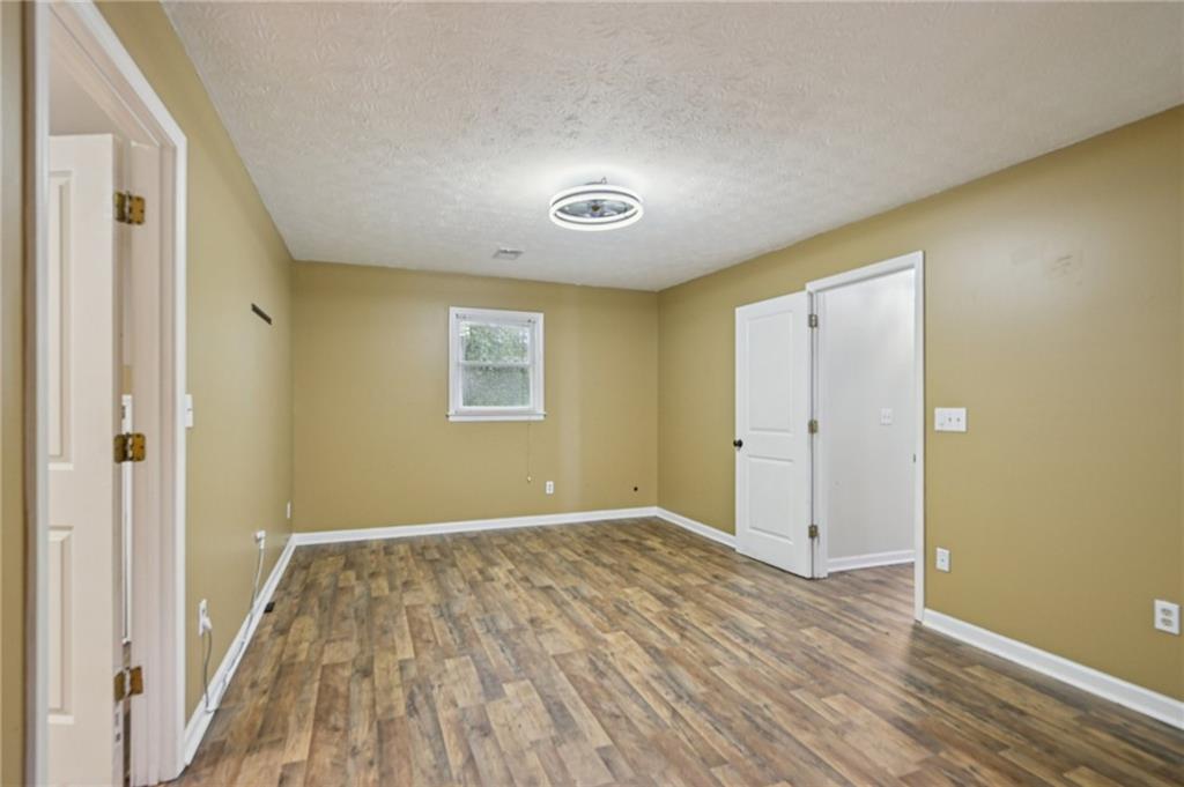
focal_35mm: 16
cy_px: 394
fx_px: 542
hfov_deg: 95.0
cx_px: 592
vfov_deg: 72.0
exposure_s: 1/20
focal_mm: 16.5
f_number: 8
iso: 400
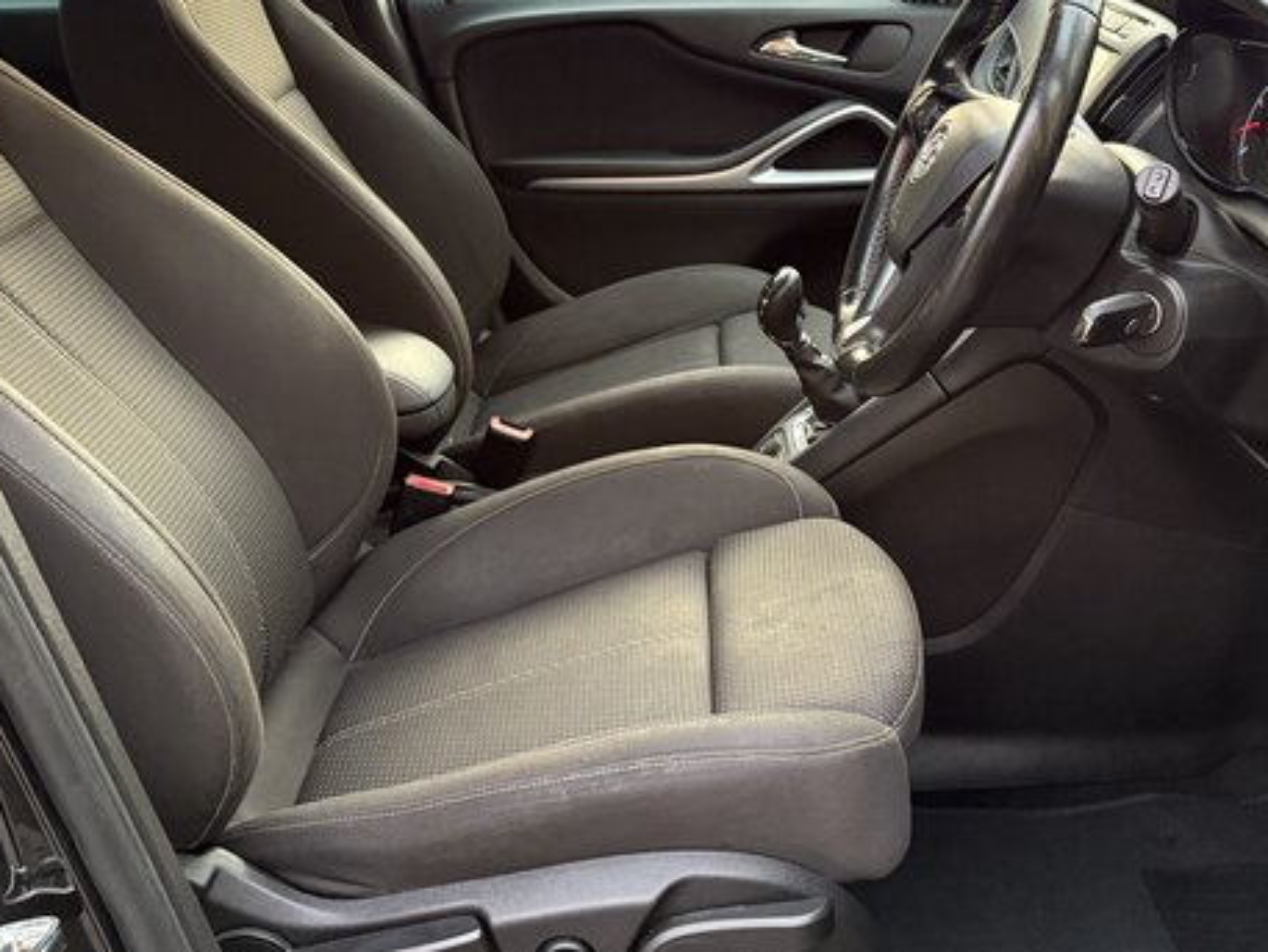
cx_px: 757
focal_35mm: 42
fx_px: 1539
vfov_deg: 34.1
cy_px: 339
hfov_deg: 44.6
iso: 500
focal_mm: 6.76
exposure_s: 1/60
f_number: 1.78
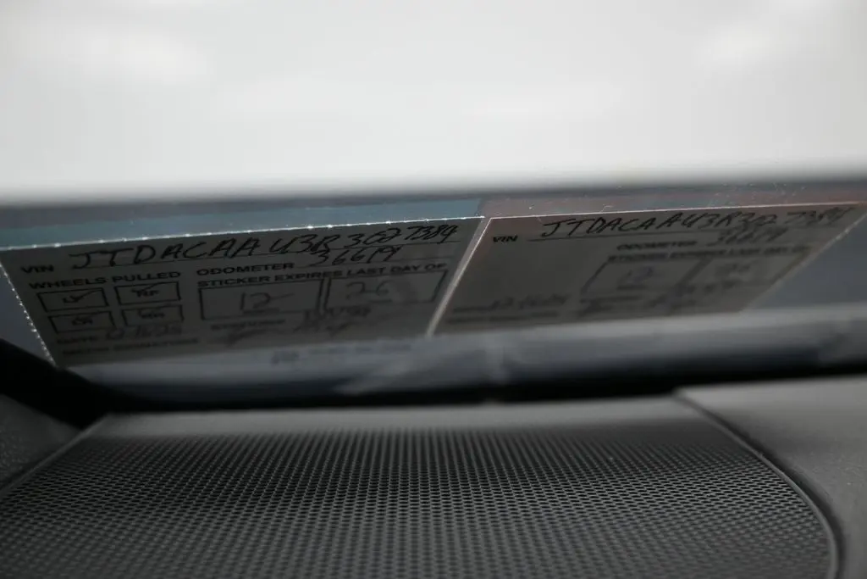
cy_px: 290
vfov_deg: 35.5
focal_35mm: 38
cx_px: 434
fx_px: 903
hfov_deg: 51.3
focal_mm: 25
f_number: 4.2
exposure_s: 1/200
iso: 400
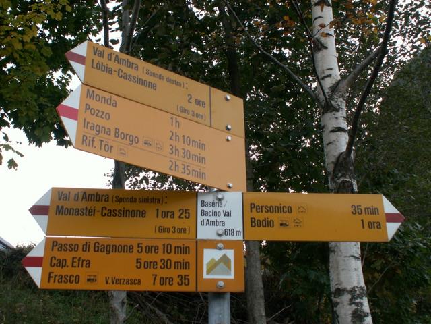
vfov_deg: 31.5
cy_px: 162
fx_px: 573
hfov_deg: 41.2
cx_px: 216
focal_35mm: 46
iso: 50
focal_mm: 7.72
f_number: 4.5
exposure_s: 1/100
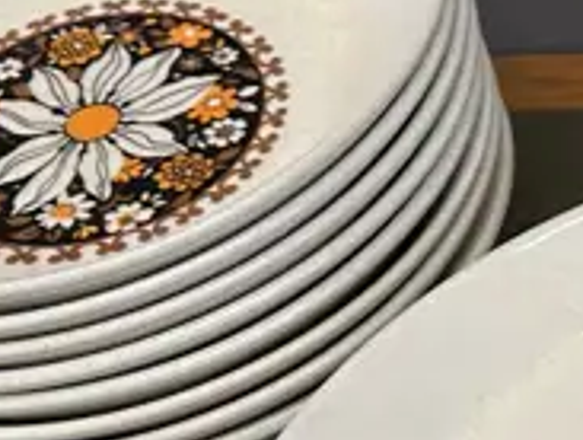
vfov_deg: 11.1
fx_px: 2261
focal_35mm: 134
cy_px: 303
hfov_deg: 12.7
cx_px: 1204
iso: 125
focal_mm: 6.86
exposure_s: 1/100
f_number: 1.78
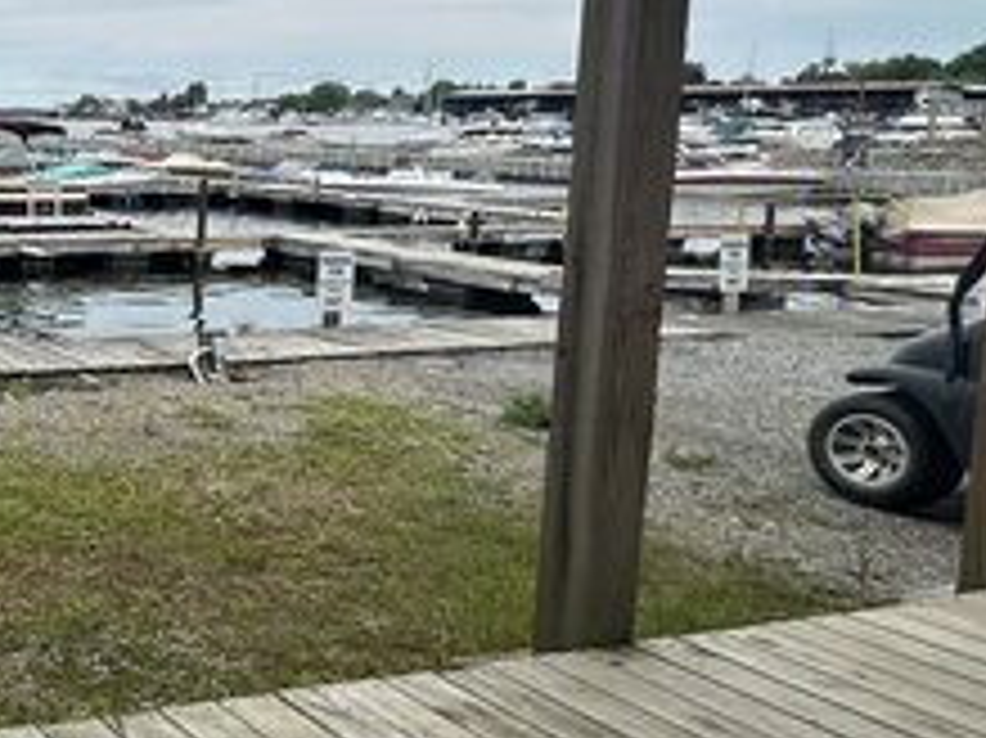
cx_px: -293
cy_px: 238
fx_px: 1167
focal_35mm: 41
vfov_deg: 34.7
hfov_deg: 33.5
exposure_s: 1/2882
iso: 50
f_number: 2.2
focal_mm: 2.22
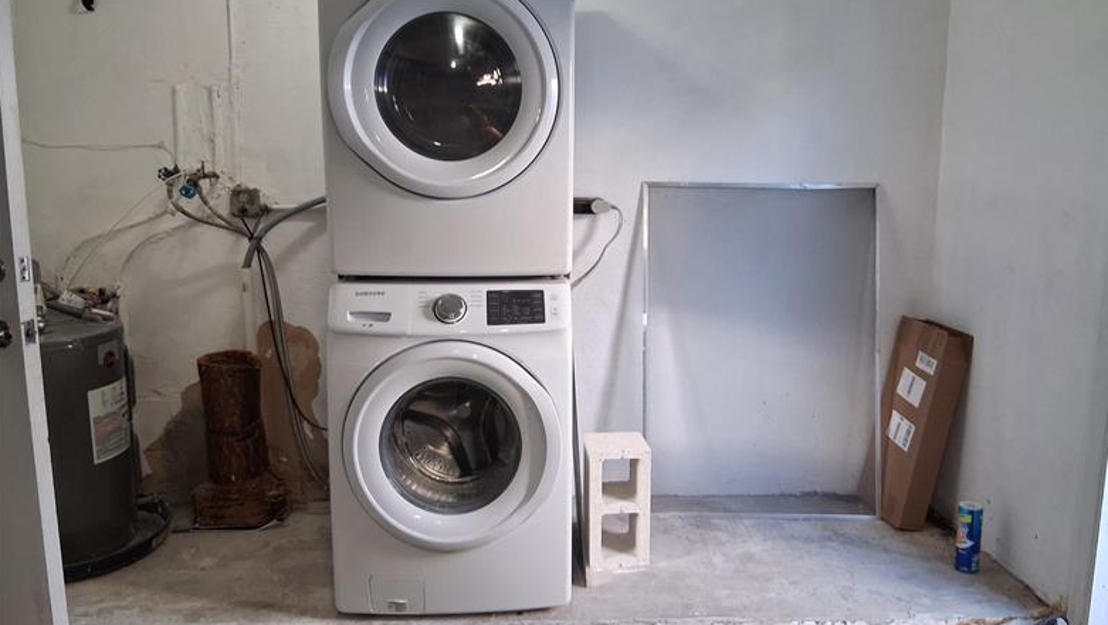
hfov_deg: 66.0
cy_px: 283
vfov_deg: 40.2
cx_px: 563
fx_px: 852
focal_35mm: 29
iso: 400
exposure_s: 1/120
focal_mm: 3.98
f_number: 1.8
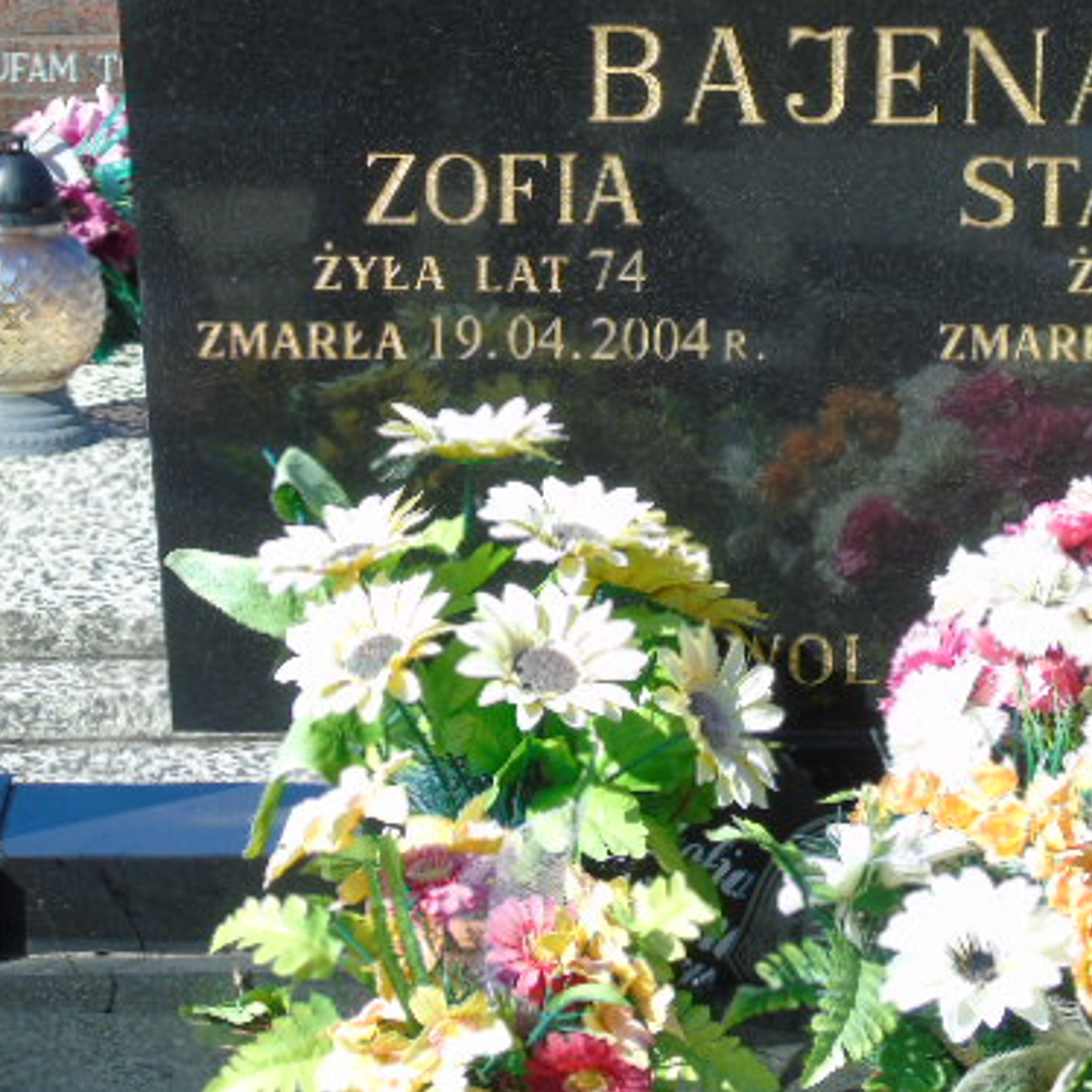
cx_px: 850
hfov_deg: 12.3
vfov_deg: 12.3
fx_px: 5068
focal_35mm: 142
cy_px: 394
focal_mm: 17
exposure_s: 1/320
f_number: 4.3
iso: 80
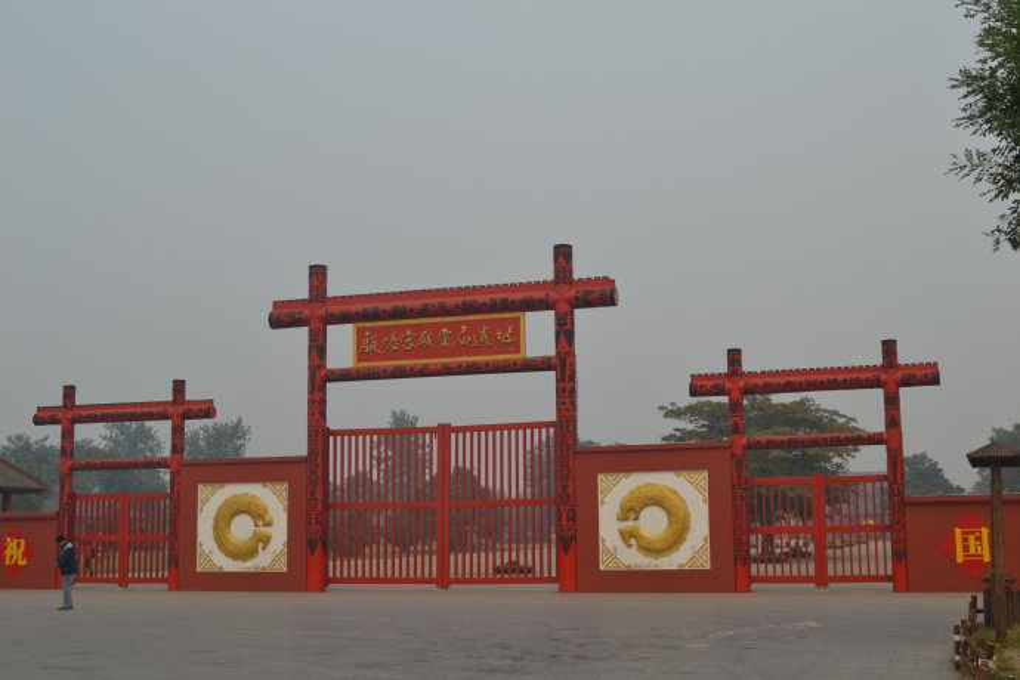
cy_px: 340
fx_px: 1317
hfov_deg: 42.3
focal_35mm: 46
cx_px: 510
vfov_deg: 28.9
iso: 100
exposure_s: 1/320
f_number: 9
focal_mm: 31
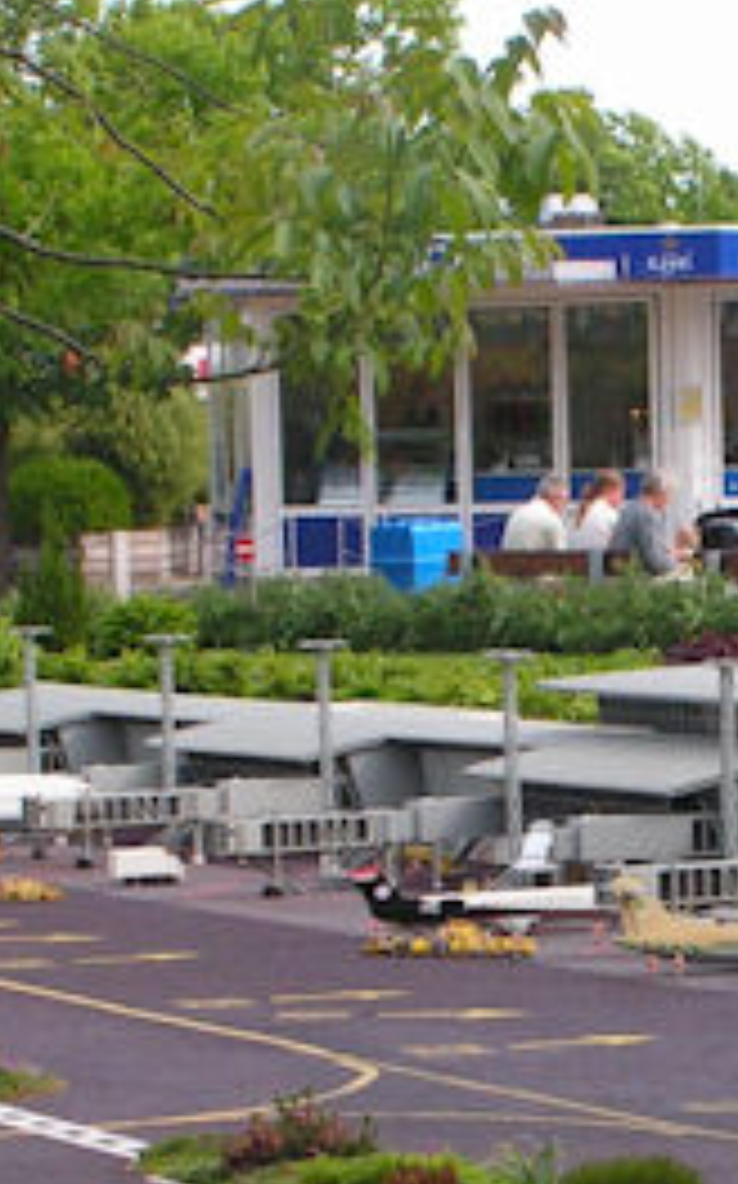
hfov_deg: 7.1
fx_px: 5931
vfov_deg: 11.4
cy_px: 826
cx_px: 760
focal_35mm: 184
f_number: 5.6
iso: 50
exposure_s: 1/100
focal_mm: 11.1
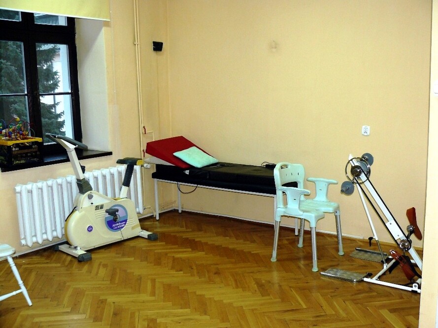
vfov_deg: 39.7
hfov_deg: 51.3
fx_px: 456
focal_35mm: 36
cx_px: 219
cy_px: 164
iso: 200
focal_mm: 6
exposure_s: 1/30
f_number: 2.8
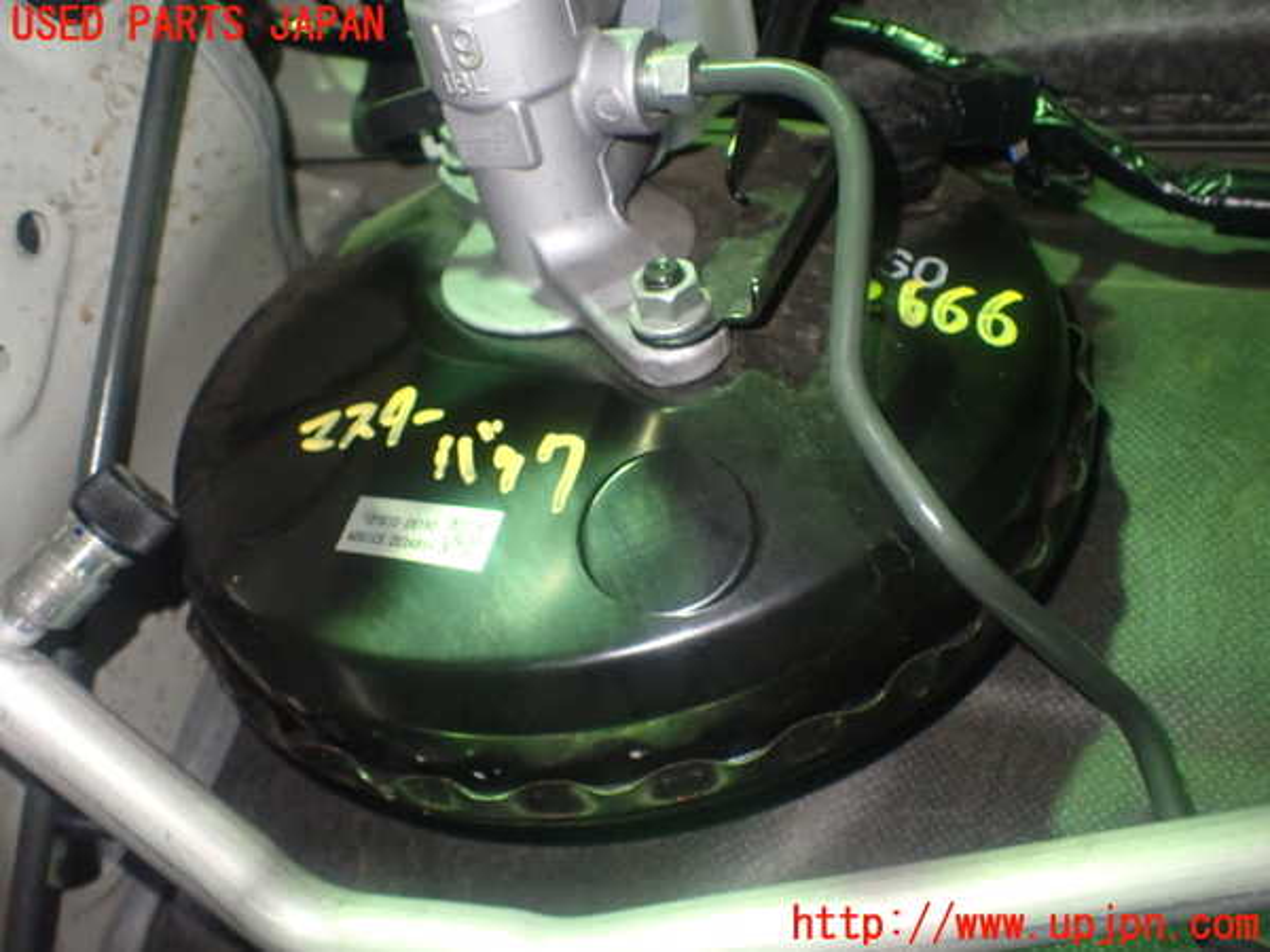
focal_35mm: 30
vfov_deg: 46.8
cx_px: 635
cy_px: 476
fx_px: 1101
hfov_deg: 60.0
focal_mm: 5.4
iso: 800
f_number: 2.3
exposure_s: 1/40
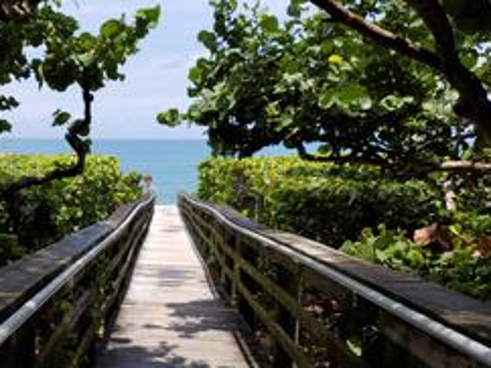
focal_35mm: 43
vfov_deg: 33.5
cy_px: 205
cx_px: 136
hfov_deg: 42.8
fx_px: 609
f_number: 1.5
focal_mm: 4.3
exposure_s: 1/2616
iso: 50
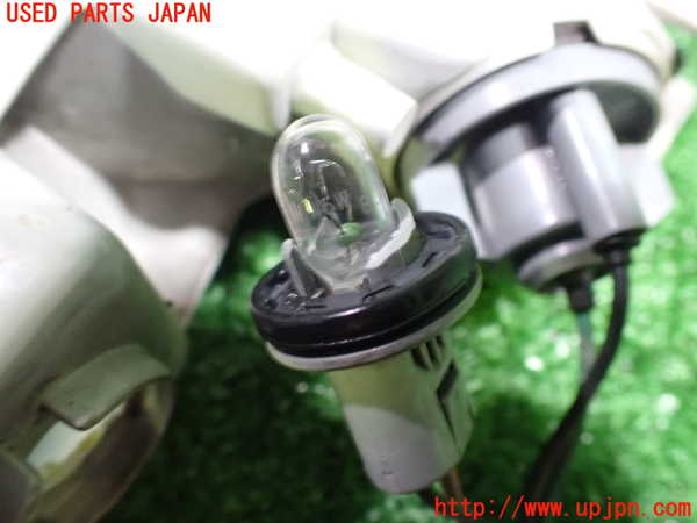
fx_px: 604
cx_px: 348
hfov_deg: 60.0
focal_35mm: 30
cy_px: 262
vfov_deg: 46.8
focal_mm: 5.4
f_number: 2.3
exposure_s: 1/30
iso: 1250
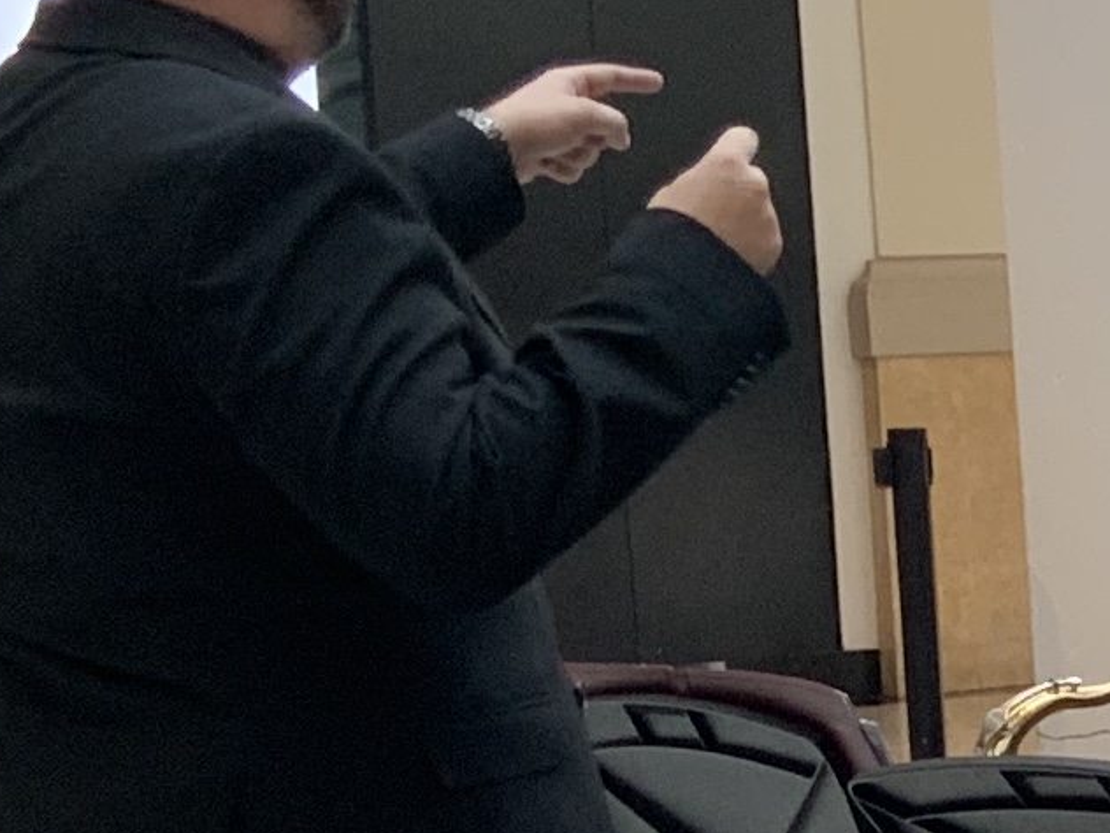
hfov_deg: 9.6
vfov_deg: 8.0
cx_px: 2587
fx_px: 5932
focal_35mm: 185
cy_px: 984
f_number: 1.8
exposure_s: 1/120
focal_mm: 3
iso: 64
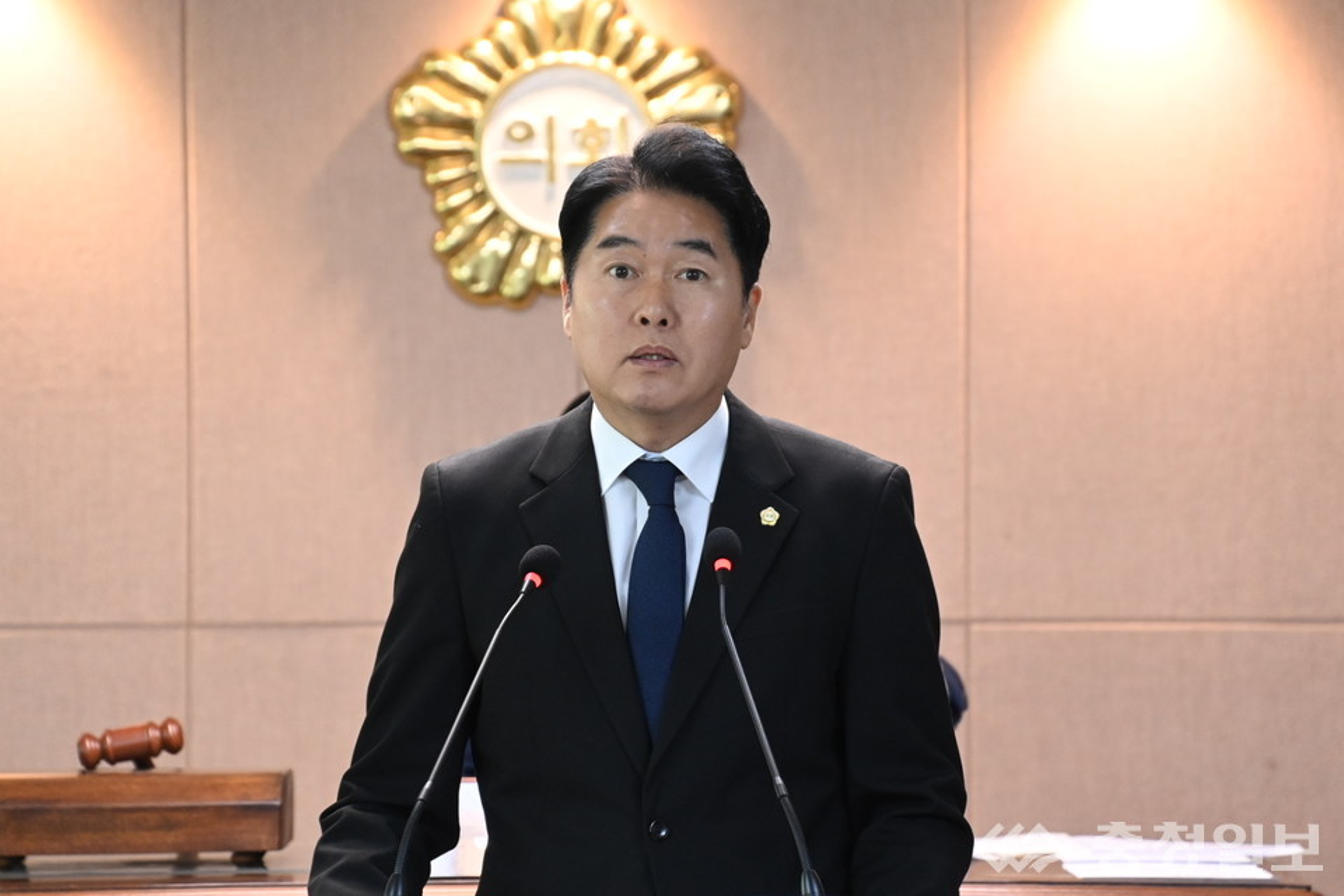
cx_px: 672
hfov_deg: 8.9
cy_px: 448
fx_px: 8661
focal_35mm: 232
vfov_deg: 5.9
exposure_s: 1/160
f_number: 6
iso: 4000
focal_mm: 155
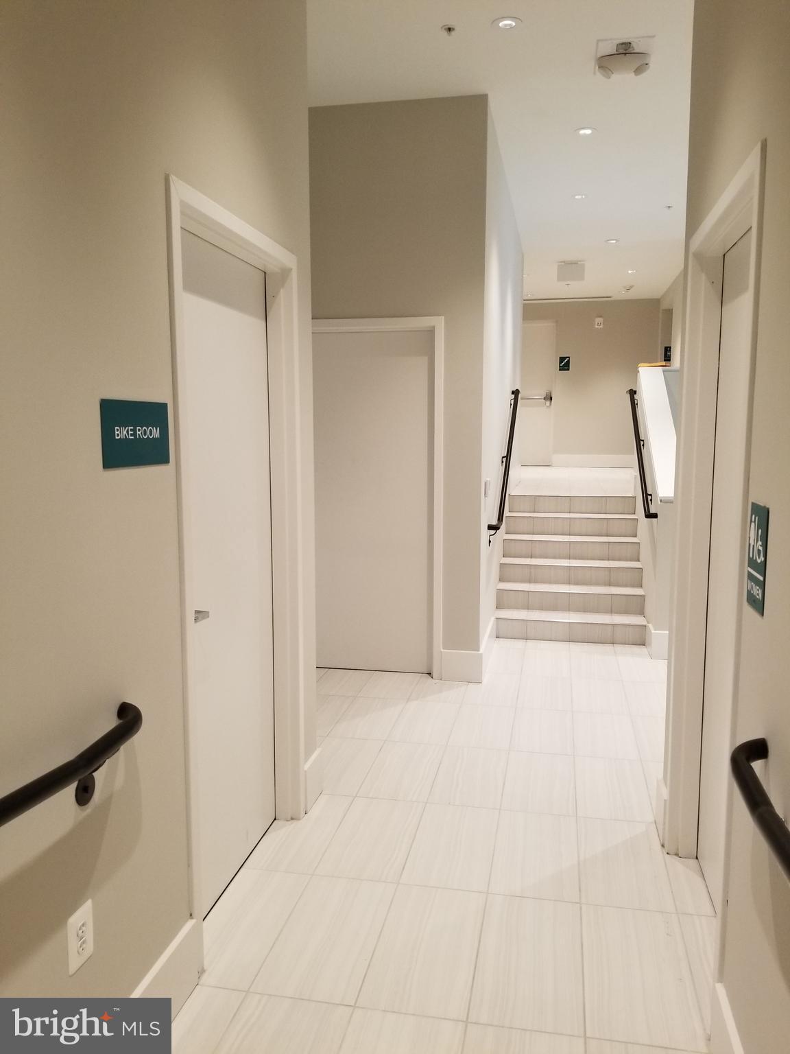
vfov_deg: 67.3
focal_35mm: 26
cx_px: 395
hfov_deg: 53.1
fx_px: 791
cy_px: 527
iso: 160
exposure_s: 1/60
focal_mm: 4.25
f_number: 1.7
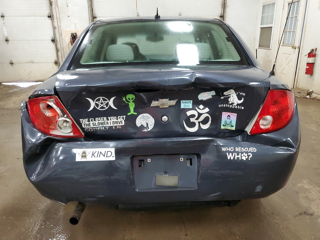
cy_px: 120
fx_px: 240
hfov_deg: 67.3
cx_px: 160
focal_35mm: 26
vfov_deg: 53.1
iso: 260
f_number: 1.5
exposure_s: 1/60.2
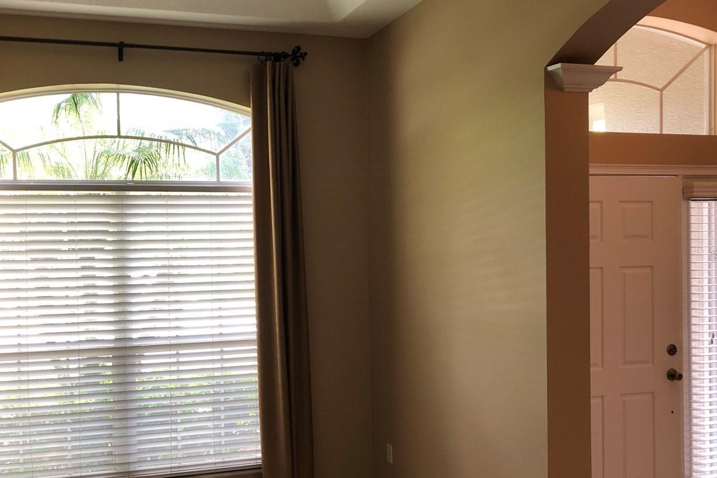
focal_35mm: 38
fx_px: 757
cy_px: 256
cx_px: 299
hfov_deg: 50.5
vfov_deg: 35.0
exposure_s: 1/40
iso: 20
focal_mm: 3.99
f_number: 1.8
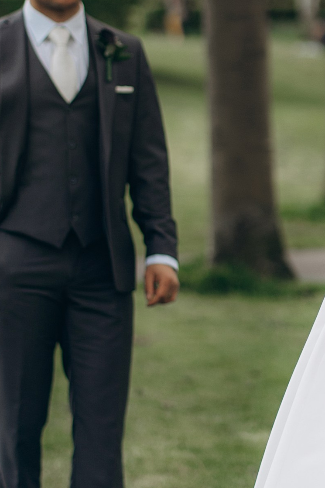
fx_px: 3955
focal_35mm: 292
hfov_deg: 4.7
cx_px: 313
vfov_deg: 7.1
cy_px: 168
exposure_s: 1/2000
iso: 160
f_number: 2
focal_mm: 85
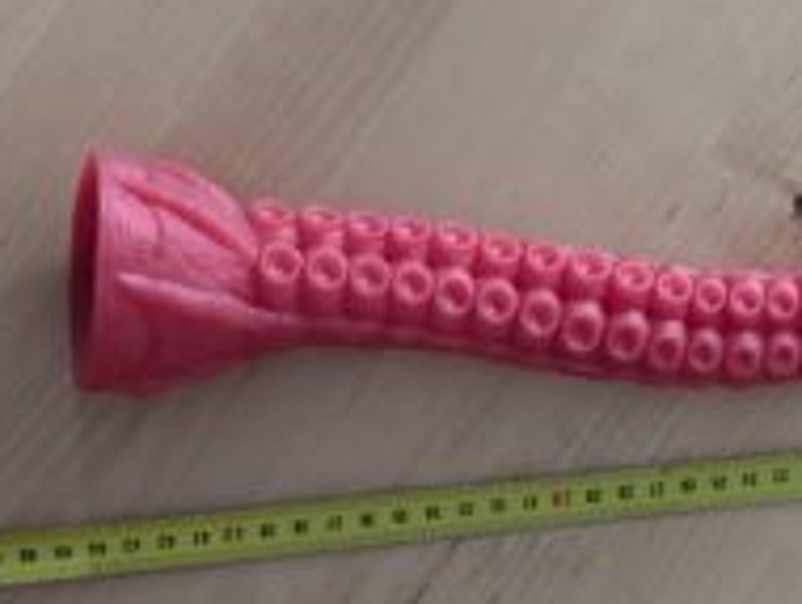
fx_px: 2389
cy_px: 338
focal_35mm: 103
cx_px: 789
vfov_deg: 14.4
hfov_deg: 18.6
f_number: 1.68
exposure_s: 1/57.7
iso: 173
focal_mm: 6.9
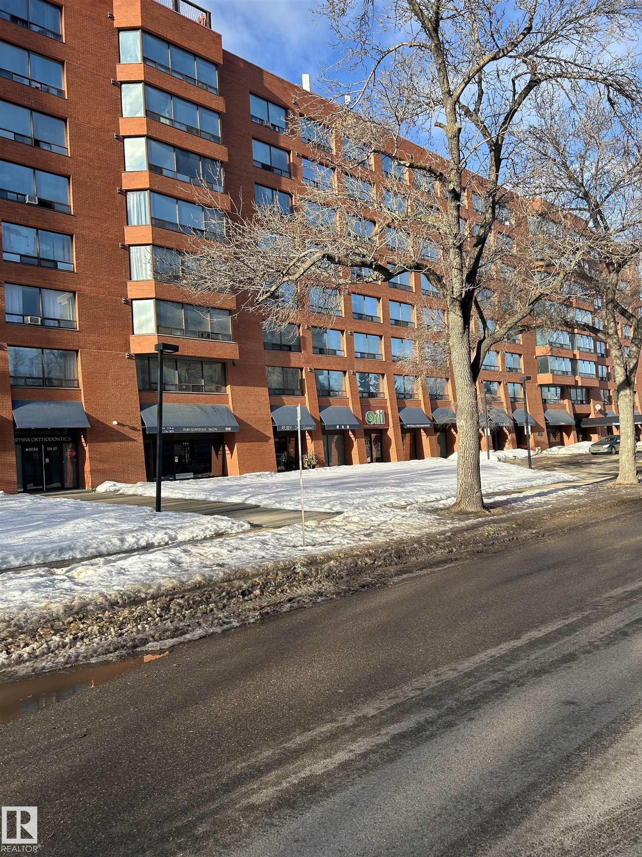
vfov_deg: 67.3
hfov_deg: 53.1
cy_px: 428
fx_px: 643
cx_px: 321
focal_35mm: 26
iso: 50
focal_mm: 5.7
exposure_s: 1/1869
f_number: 1.5
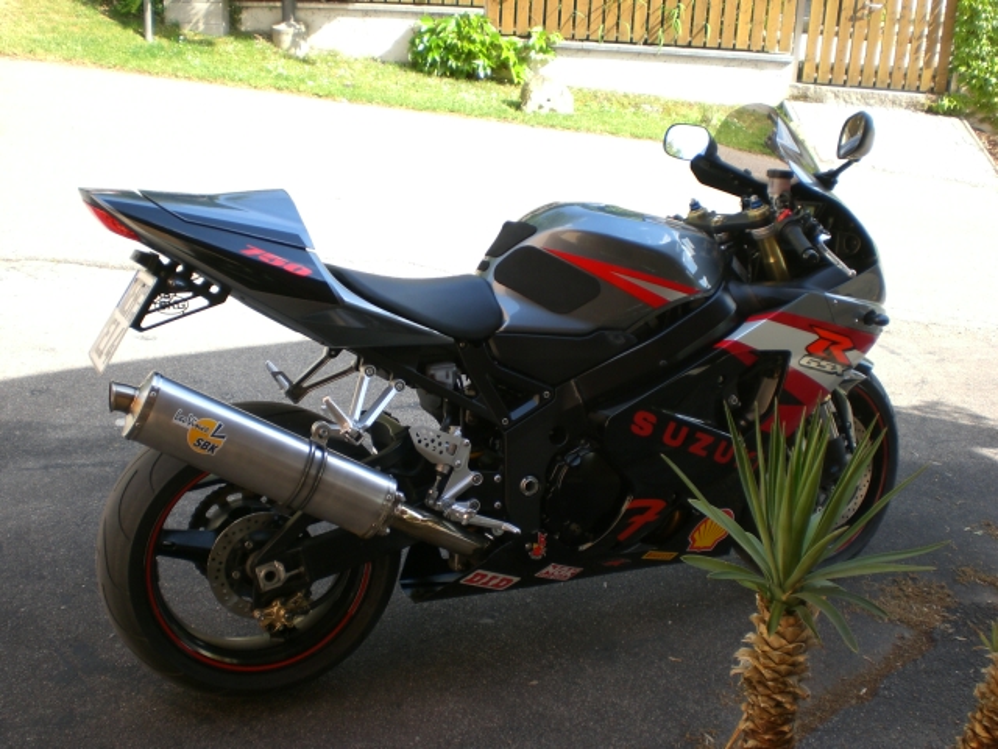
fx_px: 1096
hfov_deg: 49.0
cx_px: 499
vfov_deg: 37.7
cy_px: 374
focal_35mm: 38
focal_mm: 6.3
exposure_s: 1/200
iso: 50
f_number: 3.1
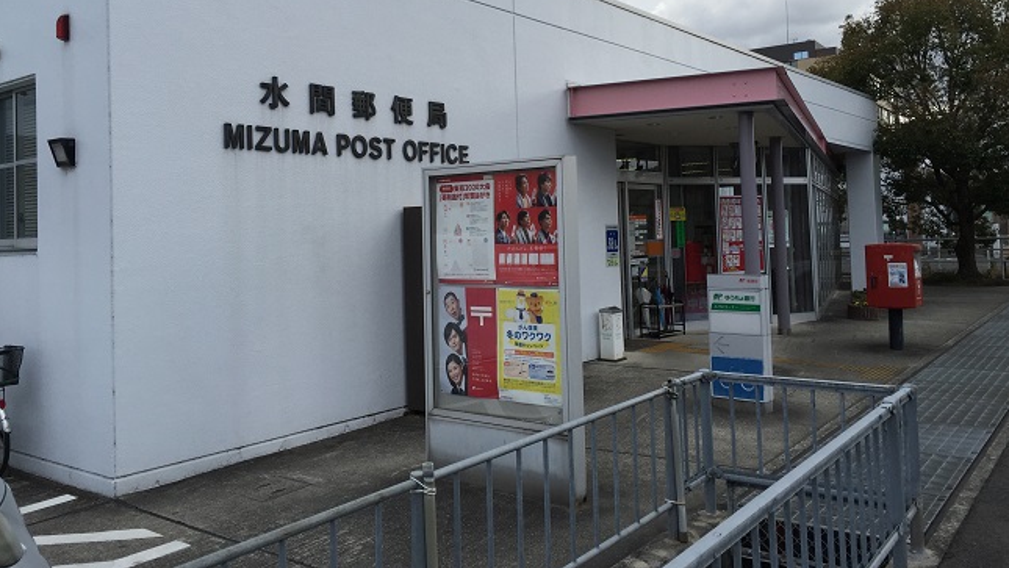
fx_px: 856
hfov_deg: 61.0
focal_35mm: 32
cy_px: 213
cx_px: 501
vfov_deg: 36.5
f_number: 2.2
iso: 32
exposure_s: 1/1041
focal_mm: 4.15
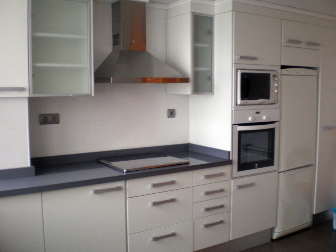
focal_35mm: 38
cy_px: 126
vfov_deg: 37.7
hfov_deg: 49.0
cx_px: 168
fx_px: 369
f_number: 3.1
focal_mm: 6.3
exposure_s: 1/30
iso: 320
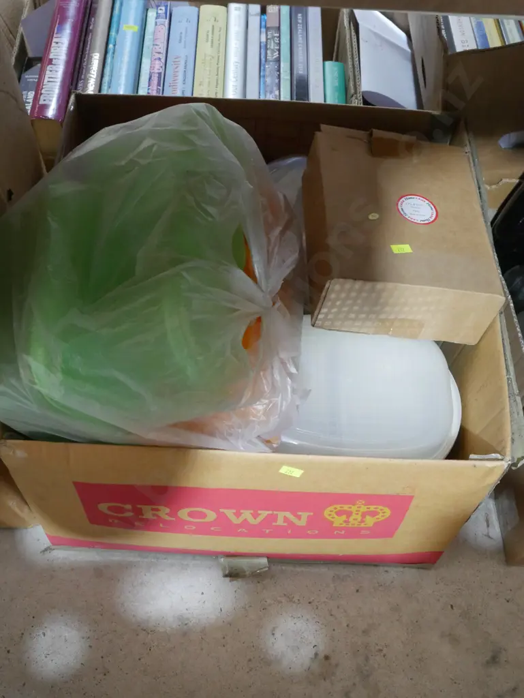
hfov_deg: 37.8
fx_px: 766
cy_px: 349
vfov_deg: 49.0
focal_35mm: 38
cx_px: 262
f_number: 10
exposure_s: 1/30
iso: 3200
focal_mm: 19
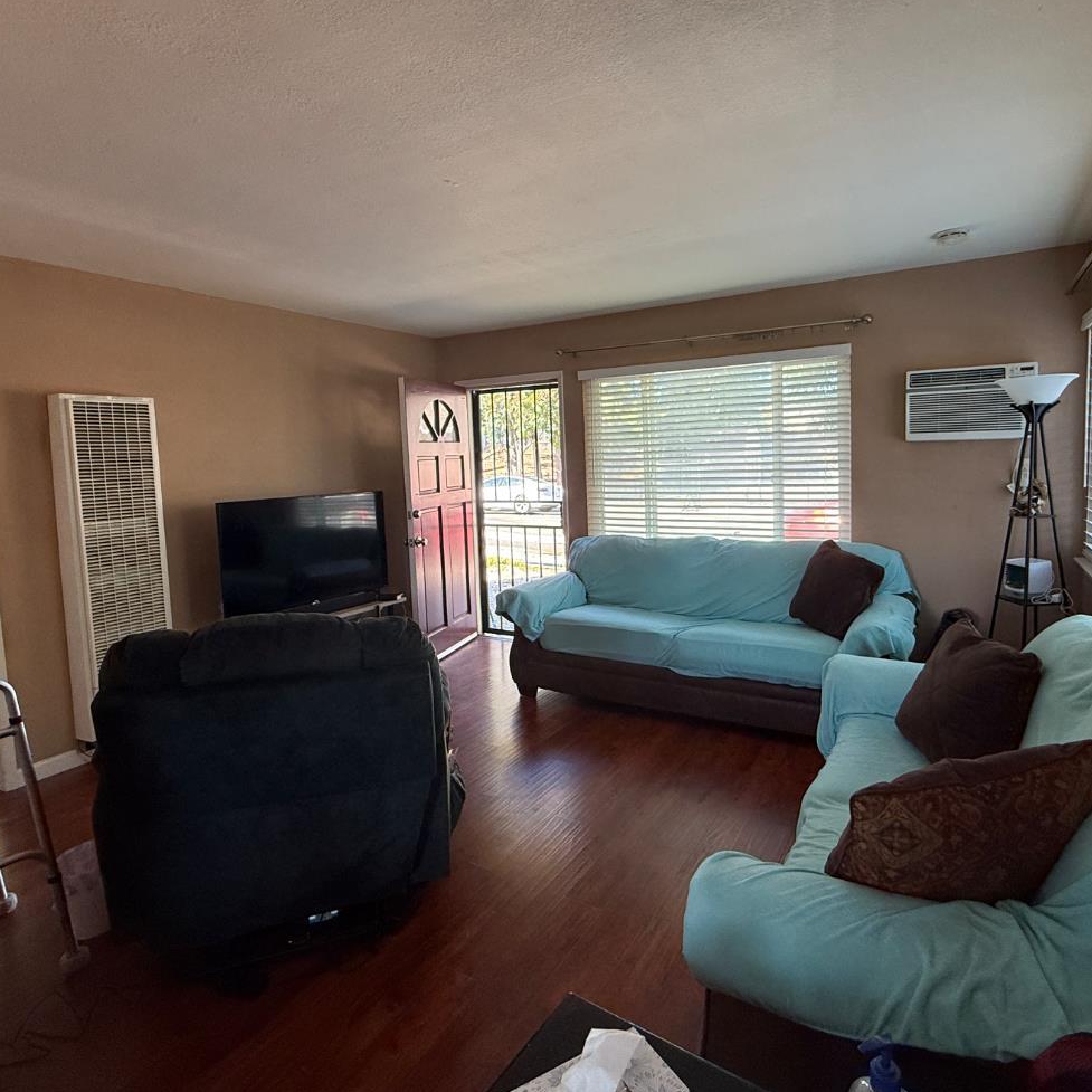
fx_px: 678
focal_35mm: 19
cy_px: 508
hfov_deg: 77.5
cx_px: 597
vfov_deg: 77.6
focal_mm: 2.22
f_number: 2.2
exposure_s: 1/99
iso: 200
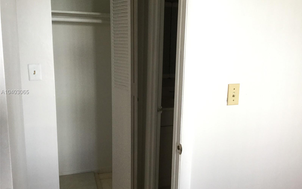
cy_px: 92
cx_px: 151
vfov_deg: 38.3
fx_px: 272
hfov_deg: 58.1
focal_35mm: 33
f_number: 2.4
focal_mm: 3.3
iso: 25
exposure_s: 1/30
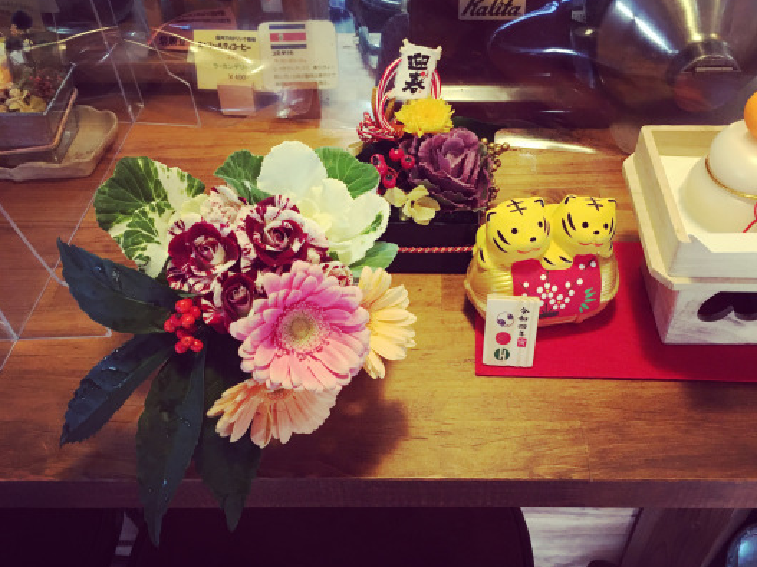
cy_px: 278
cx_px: 429
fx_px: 721
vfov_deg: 42.9
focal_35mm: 33
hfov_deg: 55.2
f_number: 2.2
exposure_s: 1/30
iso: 200
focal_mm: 4.15
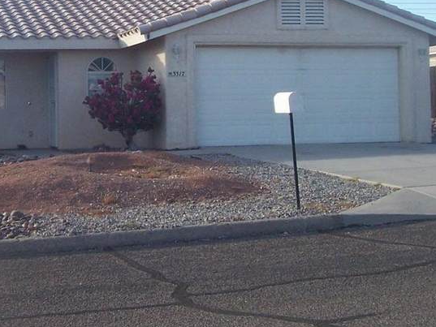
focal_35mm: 81
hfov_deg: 23.9
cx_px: 127
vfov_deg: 18.1
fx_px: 1020
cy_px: 83
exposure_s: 1/250
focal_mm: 5.6
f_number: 5.6
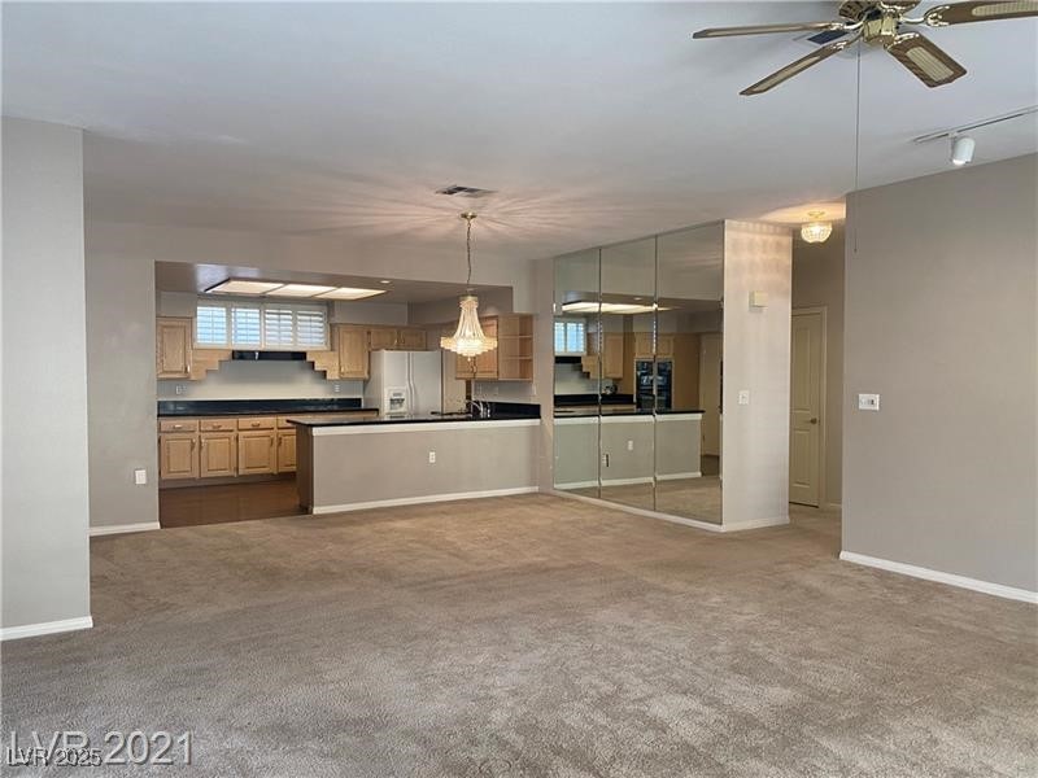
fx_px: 780
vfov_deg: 53.1
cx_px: 519
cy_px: 389
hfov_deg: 67.3
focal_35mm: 26
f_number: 1.8
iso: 125
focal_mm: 4.25
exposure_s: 1/60
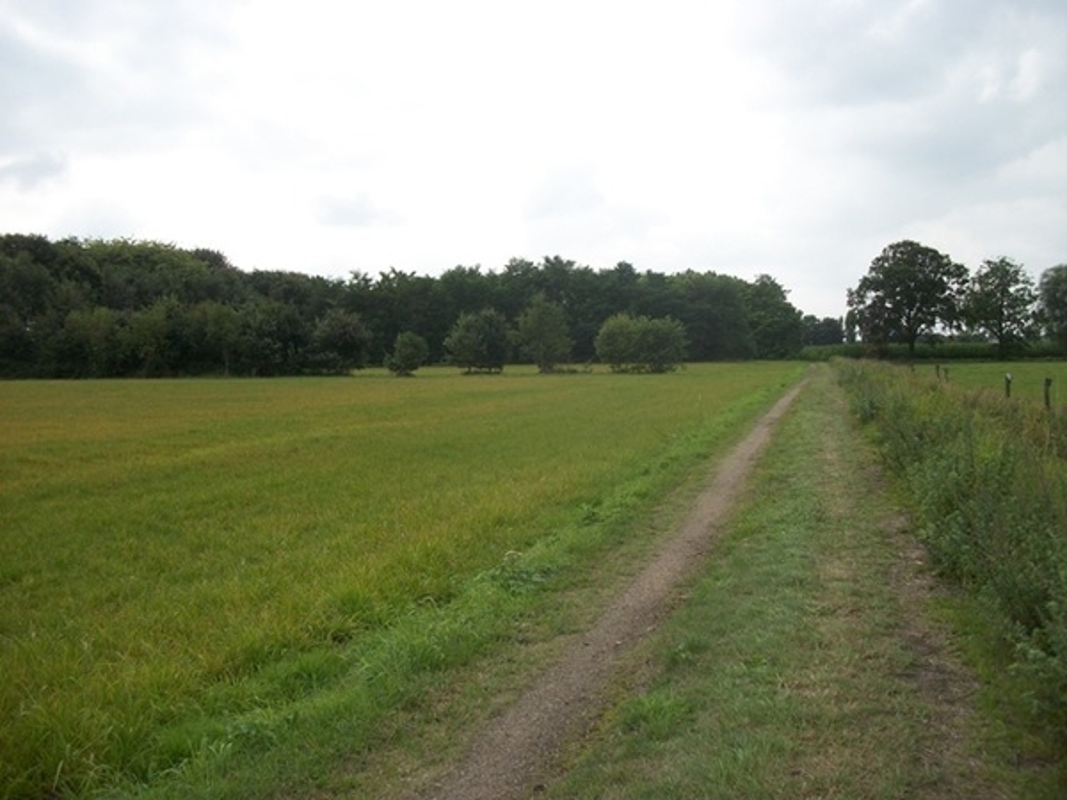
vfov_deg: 44.2
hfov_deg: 56.8
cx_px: 534
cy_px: 400
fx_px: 986
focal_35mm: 32
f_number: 2.9
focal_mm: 5.7
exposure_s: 1/1000
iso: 80
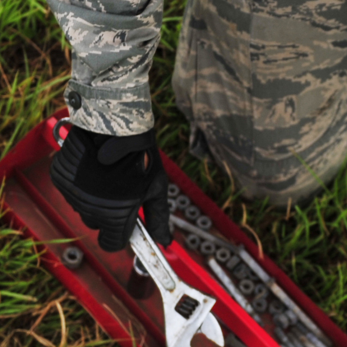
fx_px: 1111
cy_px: 153
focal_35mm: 98
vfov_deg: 17.7
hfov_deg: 17.5
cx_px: 314
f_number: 2.8
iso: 160
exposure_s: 1/800
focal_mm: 29
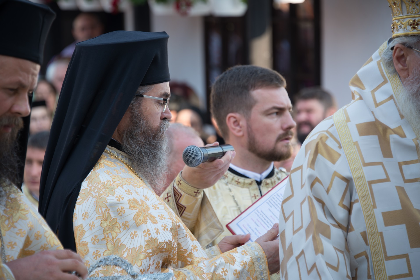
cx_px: 210
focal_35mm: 190
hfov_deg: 10.8
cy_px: 140
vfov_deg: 7.2
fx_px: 2218
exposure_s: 1/60
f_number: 5.6
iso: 100
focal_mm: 190
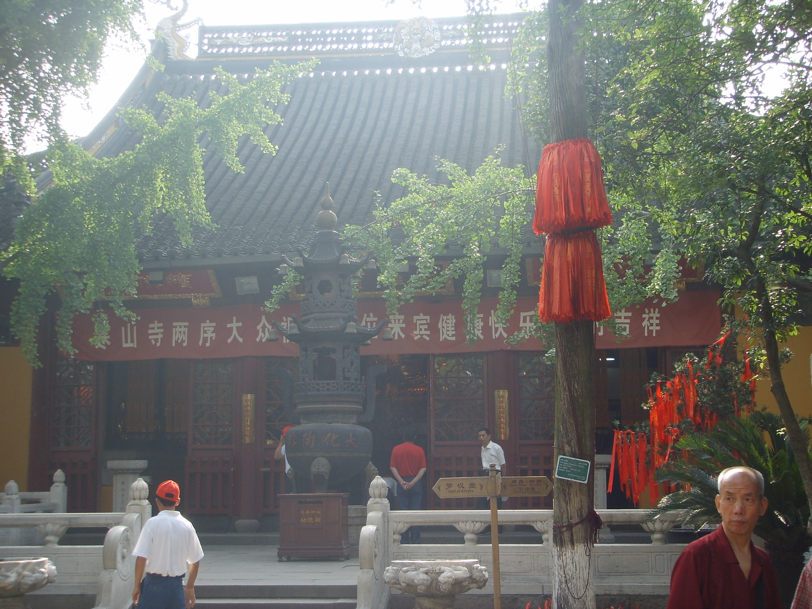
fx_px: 1173
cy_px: 304
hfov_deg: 38.2
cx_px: 406
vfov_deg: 29.1
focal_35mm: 50
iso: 50
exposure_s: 1/90
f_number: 3.8
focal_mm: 8.8
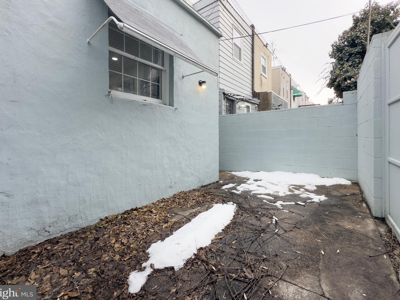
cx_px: 198
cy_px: 141
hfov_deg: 98.2
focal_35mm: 15
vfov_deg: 81.7
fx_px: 173
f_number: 2.2
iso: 40
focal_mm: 2.22
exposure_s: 1/560
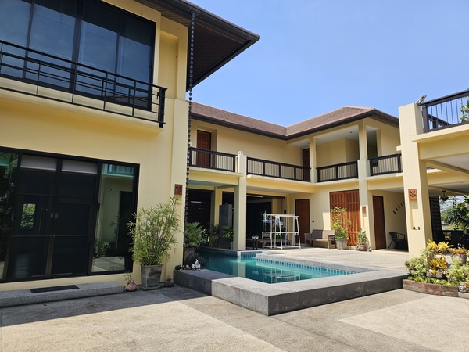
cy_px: 176
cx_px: 234
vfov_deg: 58.9
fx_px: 312
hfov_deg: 73.9
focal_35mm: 23
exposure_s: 1/523
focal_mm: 6.3
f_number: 1.7
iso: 10
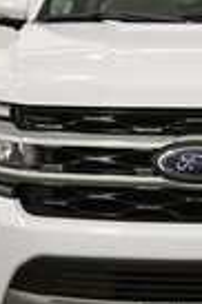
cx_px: 204
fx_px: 692
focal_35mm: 82
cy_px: 150
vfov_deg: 24.8
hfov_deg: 16.3
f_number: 5.6
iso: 800
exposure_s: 1/200
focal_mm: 19
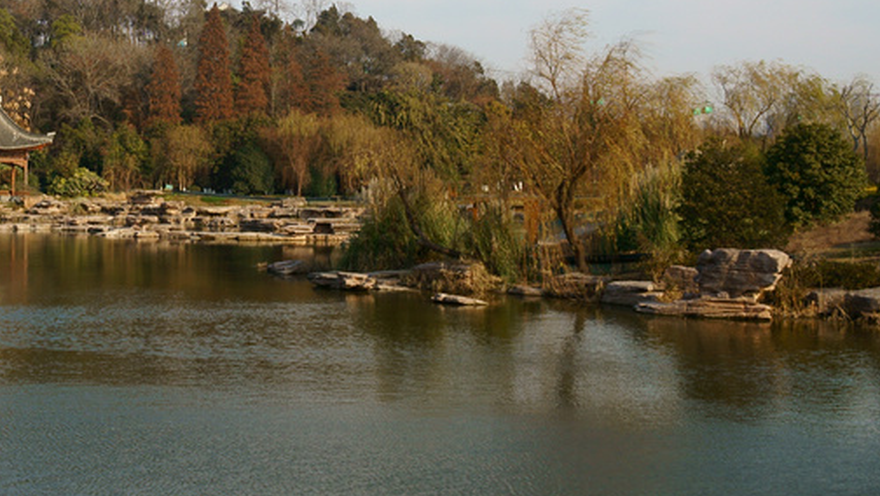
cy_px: 162
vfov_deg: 21.4
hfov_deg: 35.4
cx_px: 120
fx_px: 1307
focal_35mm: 56
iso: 100
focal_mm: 18
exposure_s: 1/1000
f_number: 4.5
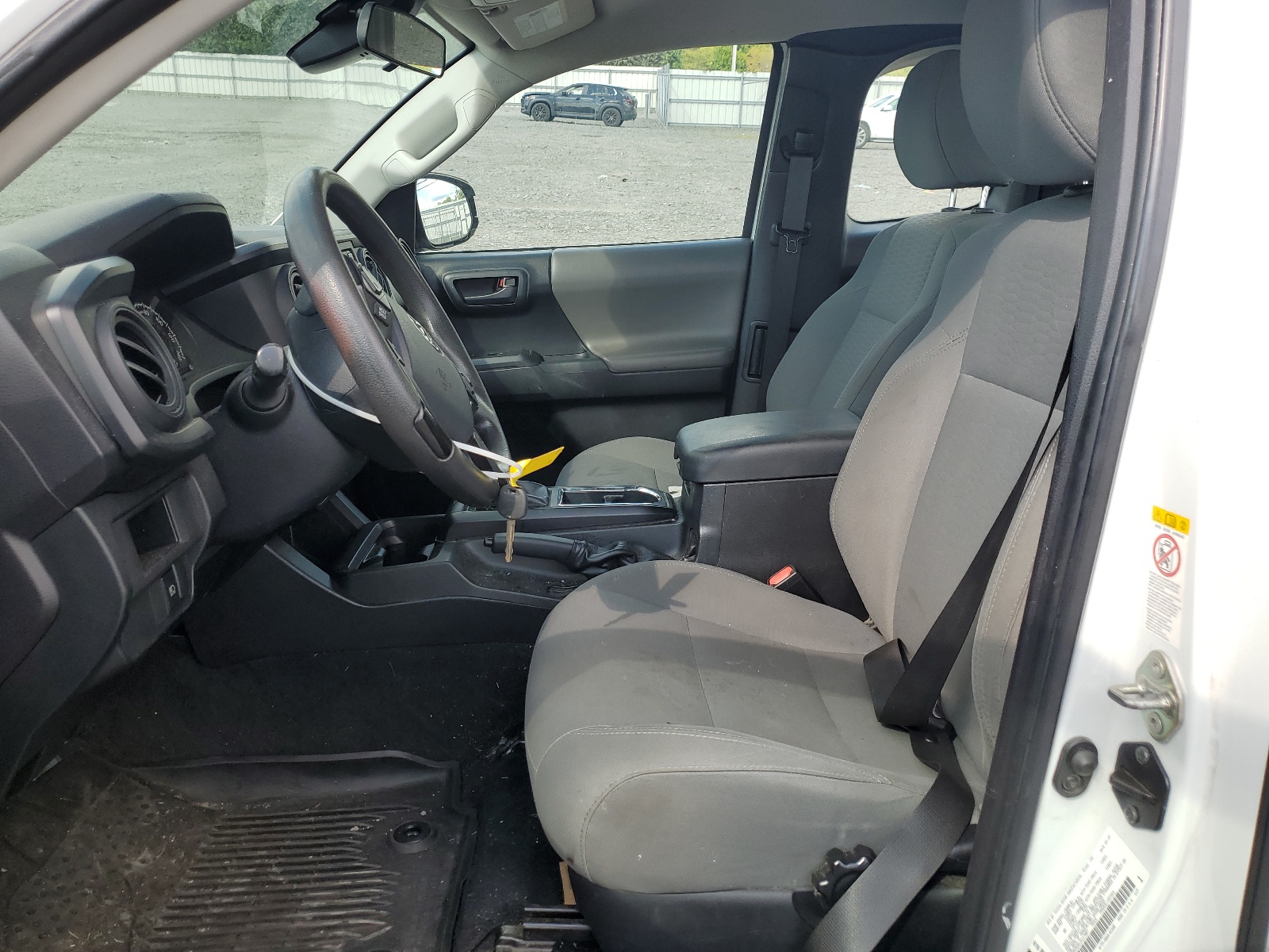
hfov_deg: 67.3
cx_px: 634
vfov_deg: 53.1
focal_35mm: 26
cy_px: 476
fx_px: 953
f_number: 1.5
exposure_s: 1/500
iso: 50
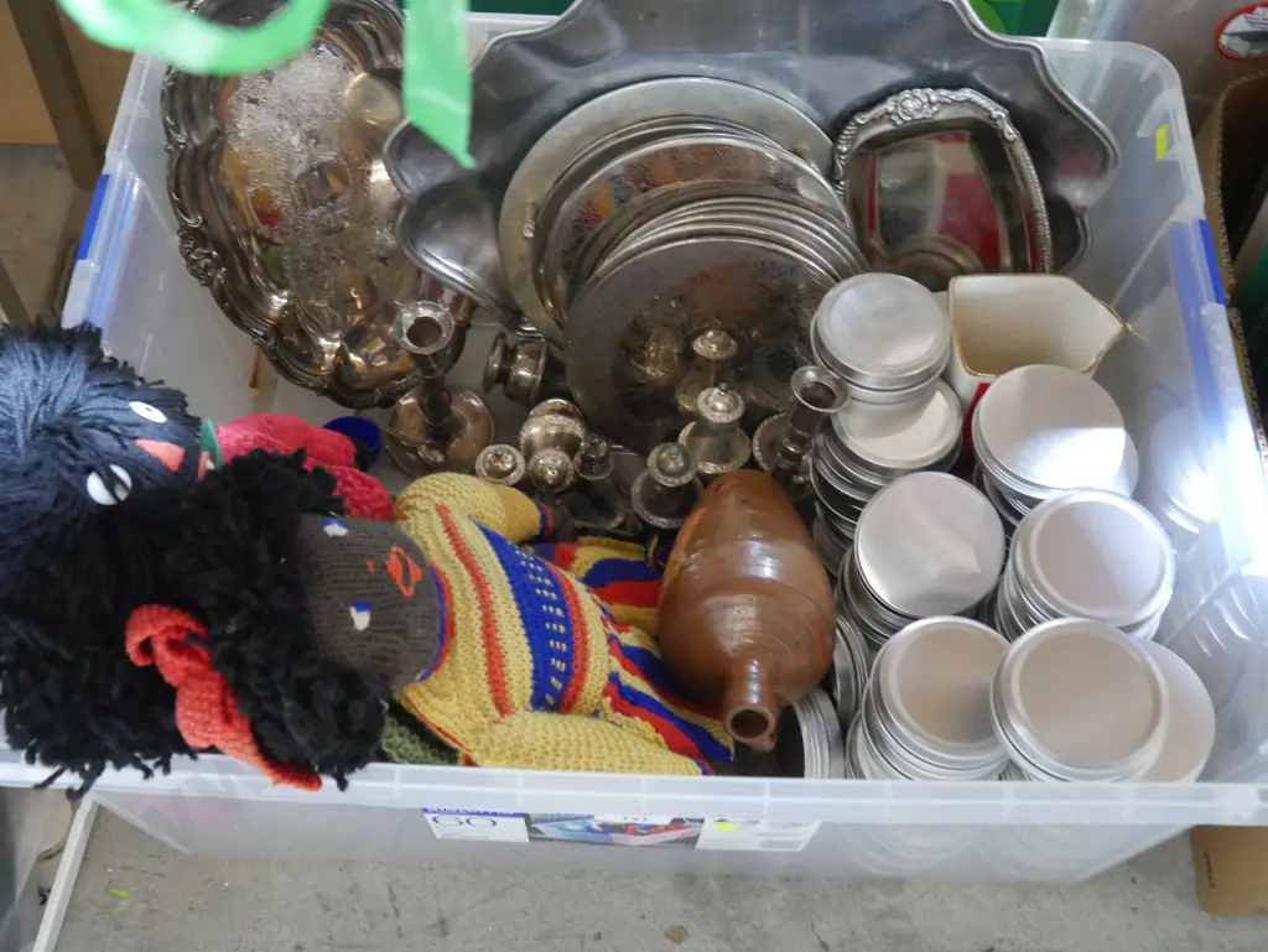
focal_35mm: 40
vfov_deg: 36.0
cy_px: 476
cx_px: 634
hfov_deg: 46.8
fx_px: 1466
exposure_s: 1/25
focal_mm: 20
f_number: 4.4
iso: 3200
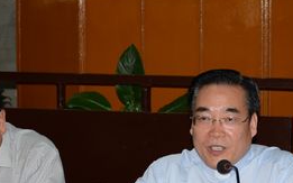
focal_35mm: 182
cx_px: 212
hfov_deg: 11.5
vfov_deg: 7.2
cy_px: 140
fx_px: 1453
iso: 400
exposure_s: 1/60
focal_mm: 52
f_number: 5
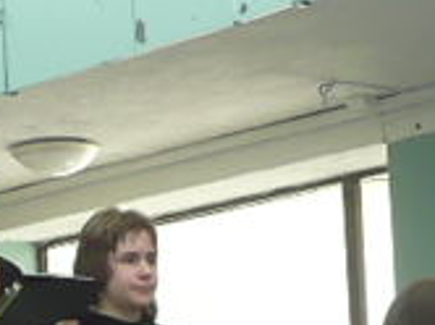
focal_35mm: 170
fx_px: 2133
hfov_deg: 11.6
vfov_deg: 8.4
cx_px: 212
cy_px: 564
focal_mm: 5.2
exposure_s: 1/30
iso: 200
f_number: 3.5
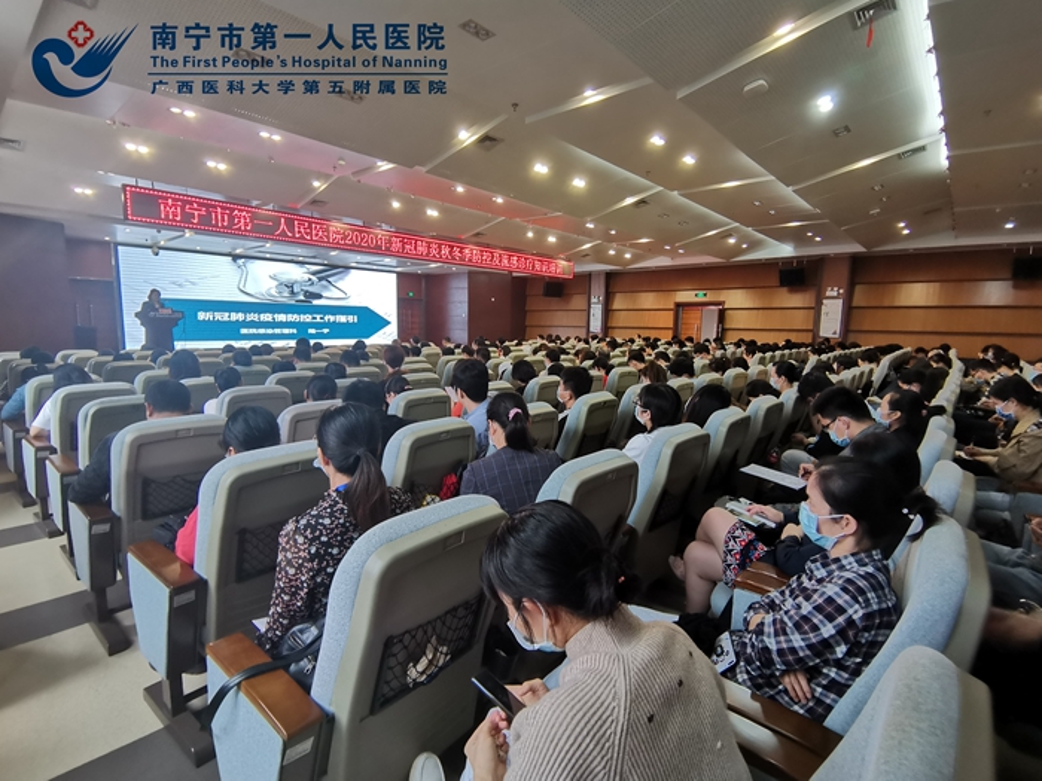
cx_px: 521
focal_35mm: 17
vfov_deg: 74.7
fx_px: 512
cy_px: 390
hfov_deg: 91.0
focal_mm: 2.26
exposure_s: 1/33.3
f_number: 2.2
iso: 320
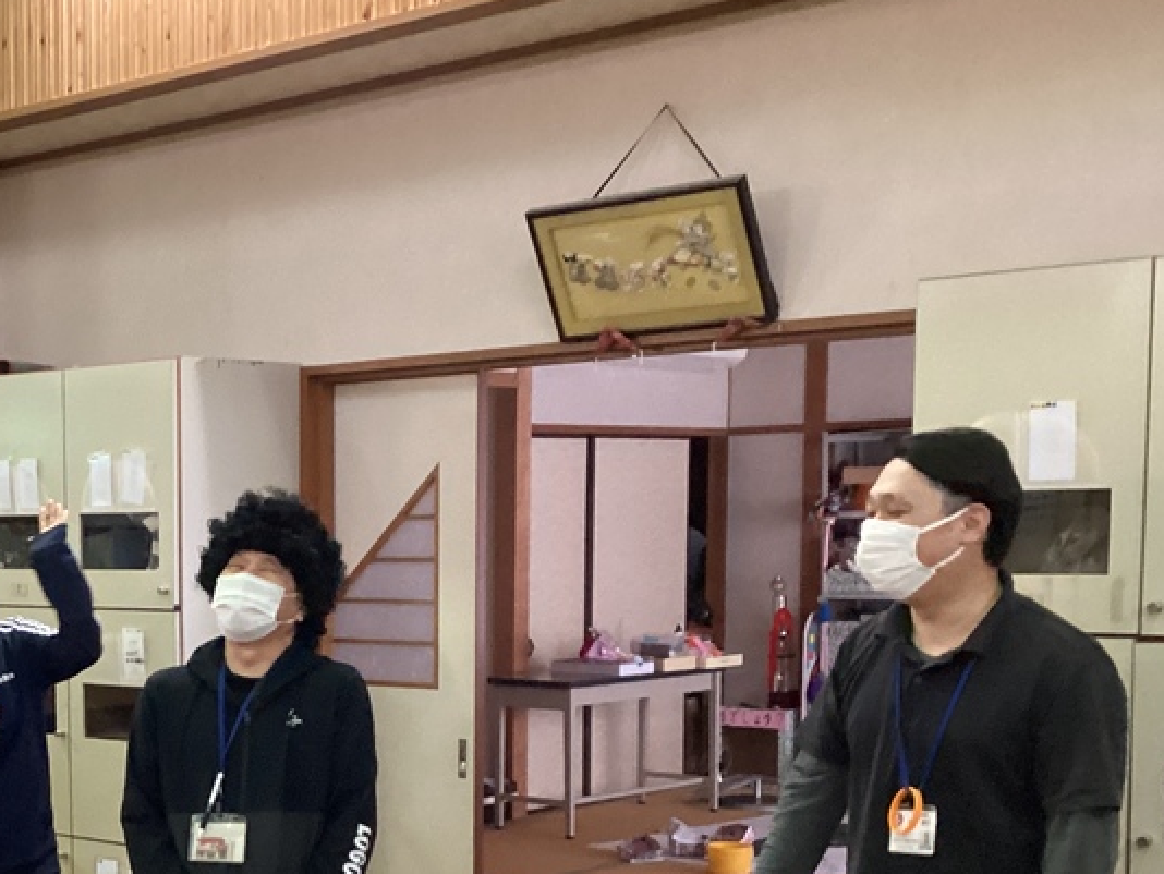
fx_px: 1951
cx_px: 85
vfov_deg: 24.7
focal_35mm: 58
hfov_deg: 31.4
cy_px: 732
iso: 400
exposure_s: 1/60
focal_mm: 3.3
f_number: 2.4
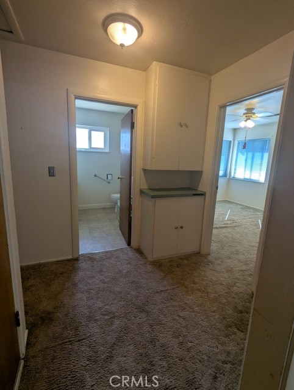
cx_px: 147
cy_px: 195
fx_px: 181
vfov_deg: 94.4
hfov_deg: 78.3
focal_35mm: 16
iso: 65
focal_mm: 2.35
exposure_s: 1/40
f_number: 2.2
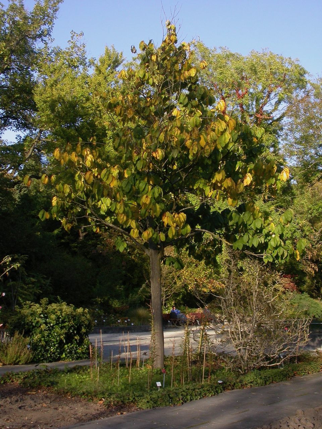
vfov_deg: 42.1
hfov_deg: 32.2
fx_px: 558
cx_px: 161
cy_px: 214
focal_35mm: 45
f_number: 5.6
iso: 100
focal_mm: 9.3
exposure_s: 1/150
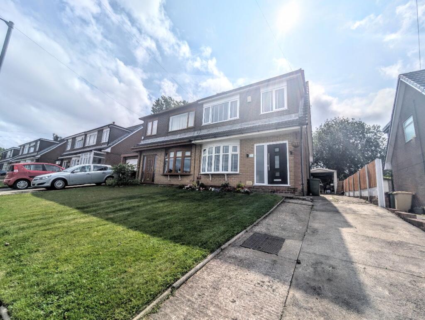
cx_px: 212
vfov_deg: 94.6
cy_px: 160
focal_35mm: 12
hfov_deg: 110.5
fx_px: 148
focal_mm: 2.02
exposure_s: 1/8197
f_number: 1.7
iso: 41
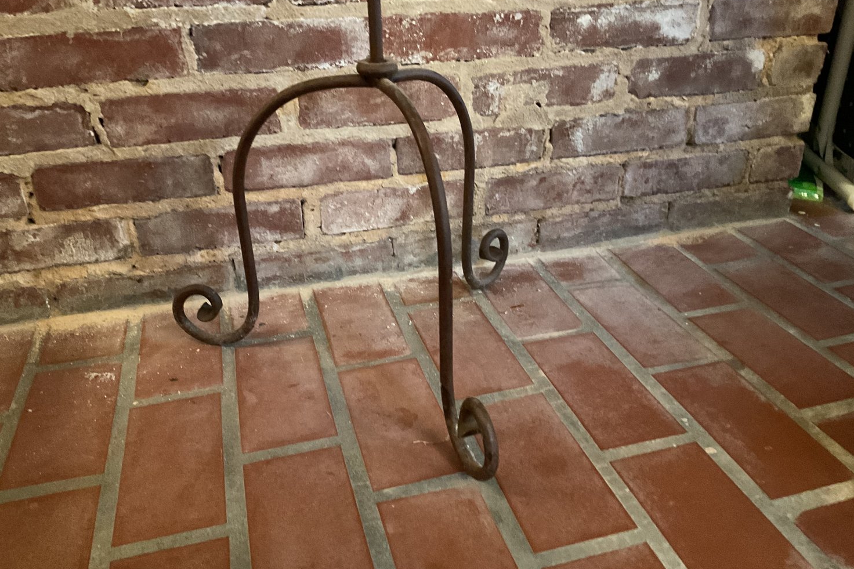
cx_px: 420
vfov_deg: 42.3
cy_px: 275
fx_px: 735
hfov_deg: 60.3
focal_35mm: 31
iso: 500
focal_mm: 3
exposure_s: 1/24
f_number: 1.8
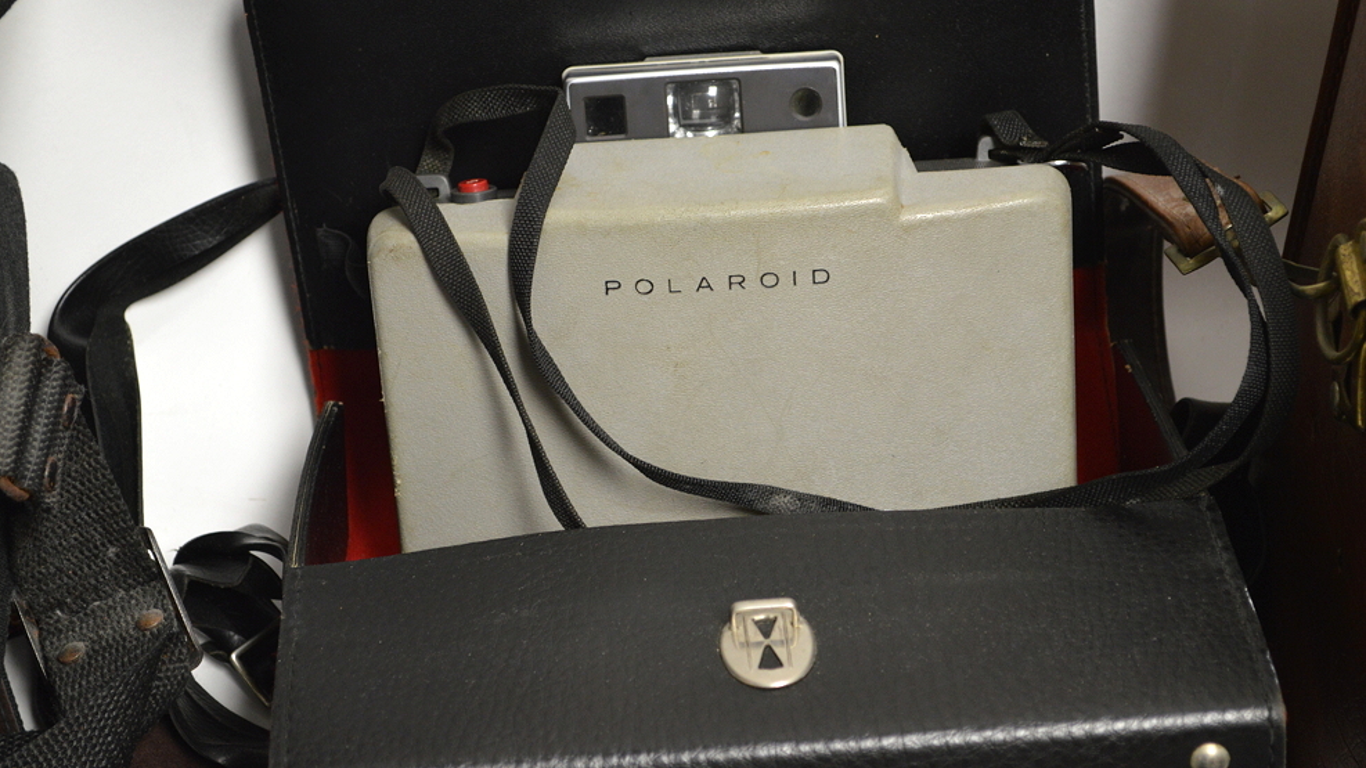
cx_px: 680
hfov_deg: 24.3
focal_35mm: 88
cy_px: 380
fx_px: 3170
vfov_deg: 13.8
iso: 720
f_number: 5.6
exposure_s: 1/15
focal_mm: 55
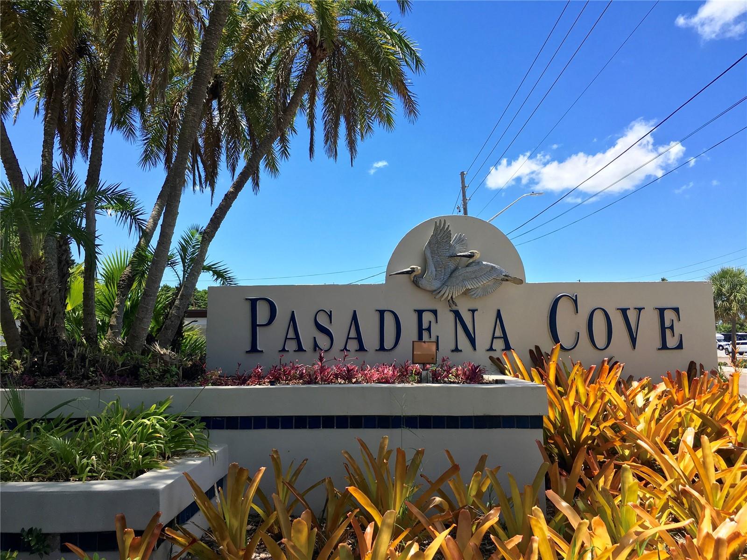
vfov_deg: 48.2
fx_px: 626
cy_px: 280
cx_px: 374
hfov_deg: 61.7
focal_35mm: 29
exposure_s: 1/1099
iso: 25
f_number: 2.2
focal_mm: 4.15
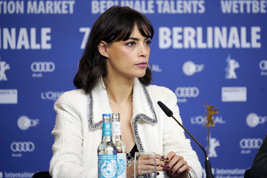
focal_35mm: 559
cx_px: 134
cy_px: 89
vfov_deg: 2.5
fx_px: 4143
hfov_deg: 3.7
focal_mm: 559
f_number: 6.3
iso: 1600
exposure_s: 1/200
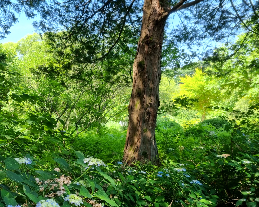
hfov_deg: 39.2
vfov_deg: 32.4
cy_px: 170
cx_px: 43
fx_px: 345
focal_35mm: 45
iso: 50
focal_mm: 5.4
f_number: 1.8
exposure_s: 1/230
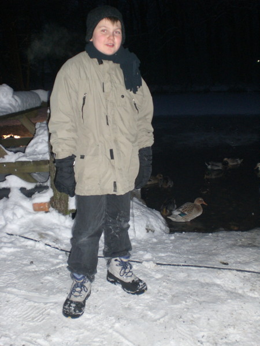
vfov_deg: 49.0
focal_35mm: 38
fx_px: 381
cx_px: 130
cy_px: 173
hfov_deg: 37.7
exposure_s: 1/60
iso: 200
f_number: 3.1
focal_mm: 6.3
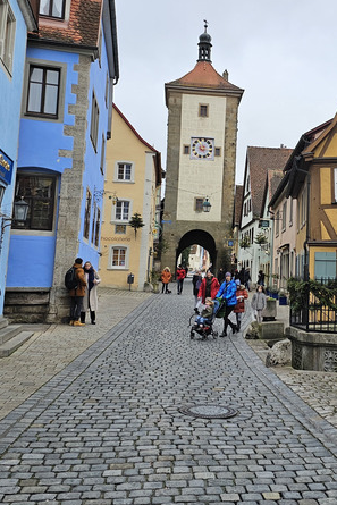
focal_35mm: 43
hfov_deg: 30.3
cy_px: 216
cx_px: 279
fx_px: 603
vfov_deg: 45.3
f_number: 1.7
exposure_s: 1/207
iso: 25
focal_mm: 6.3
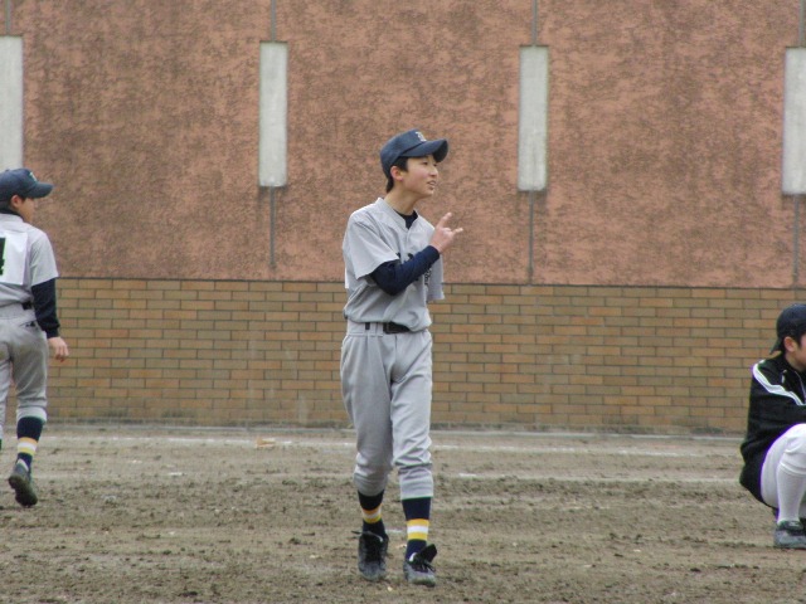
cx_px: 403
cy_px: 302
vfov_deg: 2.9
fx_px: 12108
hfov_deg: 3.8
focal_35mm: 520
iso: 400
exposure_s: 1/400
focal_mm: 92
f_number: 4.5
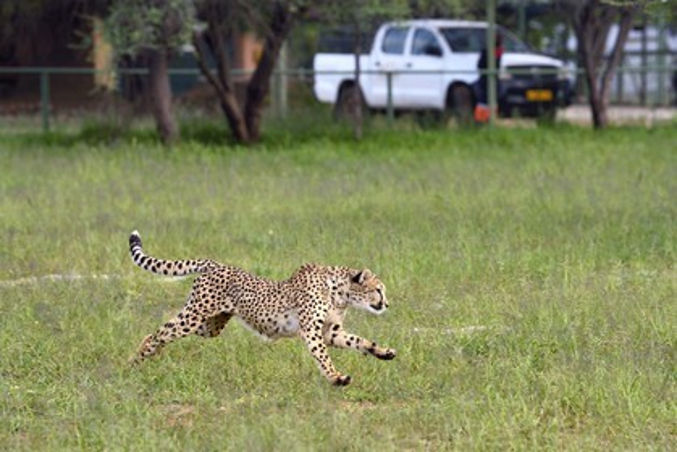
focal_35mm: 200
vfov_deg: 6.9
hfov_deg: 10.3
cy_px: 226
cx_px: 338
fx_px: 3764
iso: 400
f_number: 5
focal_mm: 200
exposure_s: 1/1000
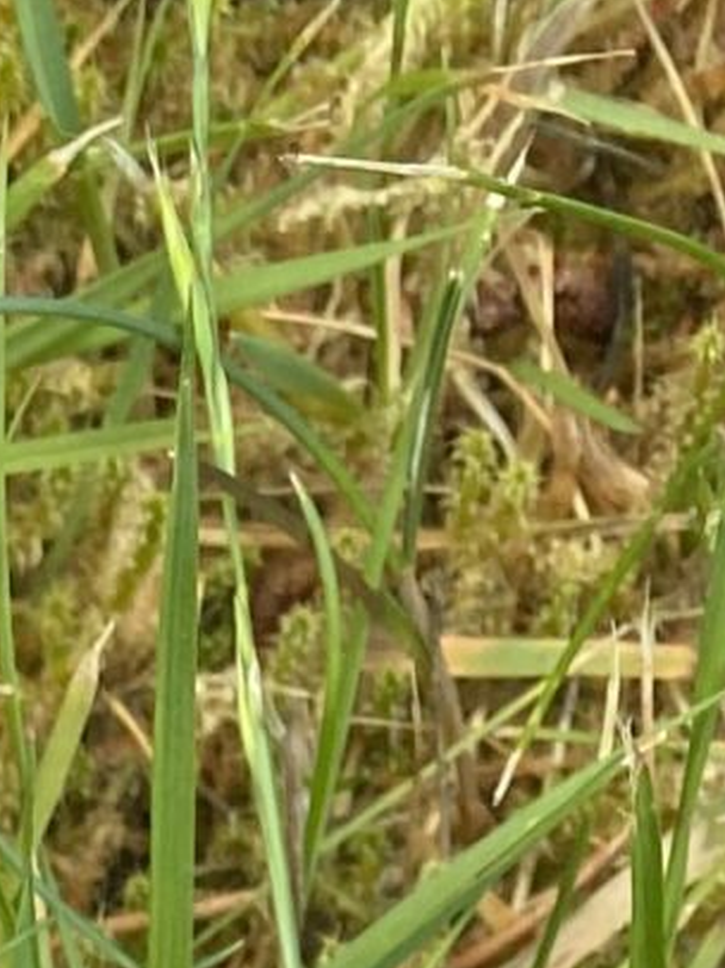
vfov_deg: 9.4
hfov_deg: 8.7
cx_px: -532
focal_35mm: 164
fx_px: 4585
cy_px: 2961
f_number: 1.8
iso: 32
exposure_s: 1/292
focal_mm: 4.25
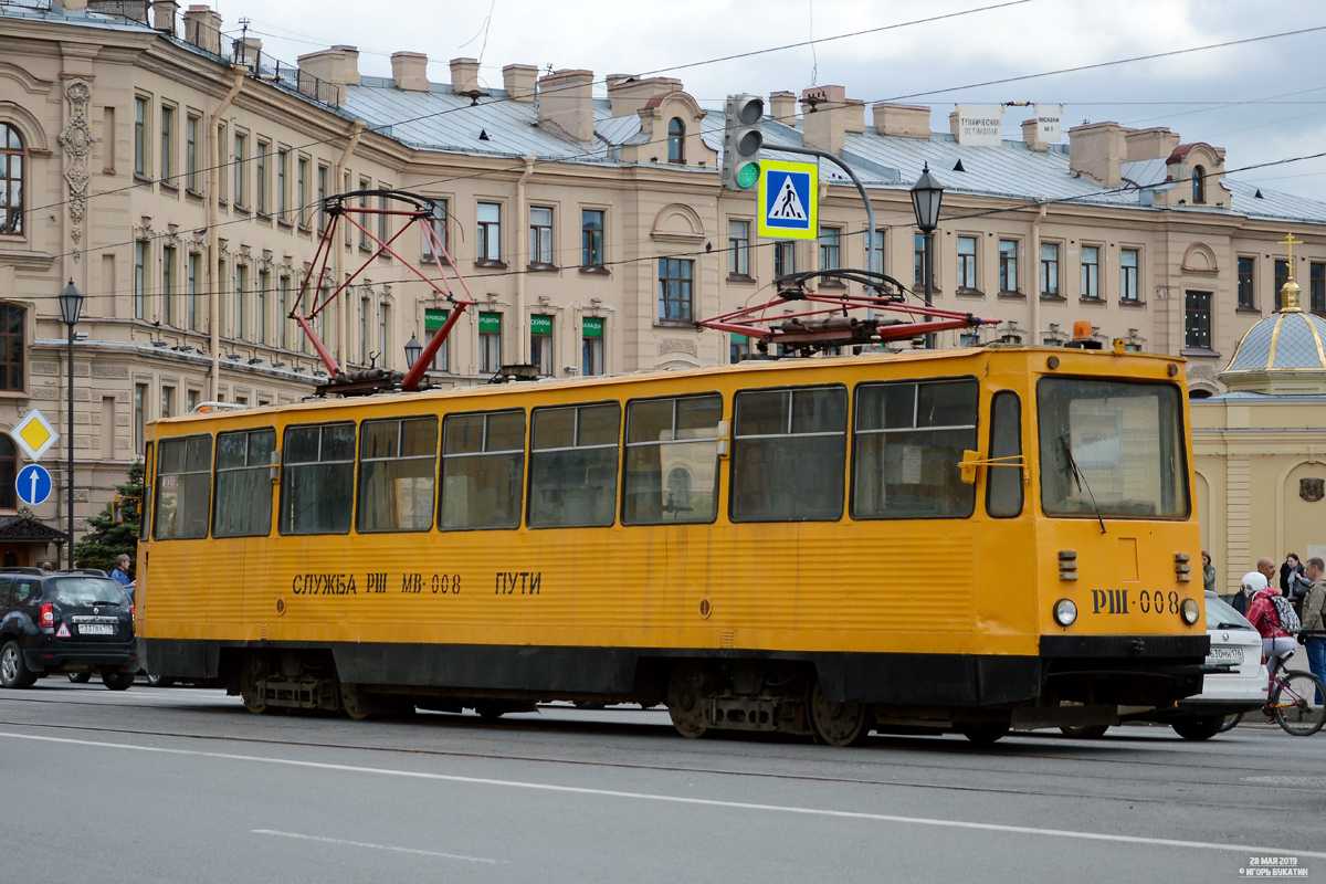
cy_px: 442
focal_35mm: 78
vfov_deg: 17.5
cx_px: 663
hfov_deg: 26.0
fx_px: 2873
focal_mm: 52
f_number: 5
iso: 400
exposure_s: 1/1250
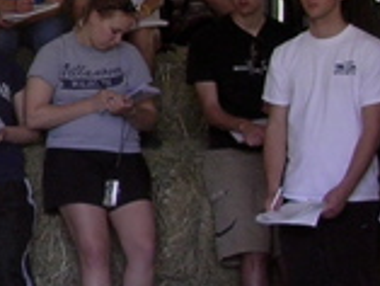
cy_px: -32
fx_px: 2131
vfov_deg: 7.6
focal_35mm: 194
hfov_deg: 9.5
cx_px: -387
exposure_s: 1/47.5
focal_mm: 5.8
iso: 100
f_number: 2.8
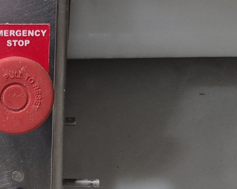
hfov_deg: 22.8
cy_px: 217
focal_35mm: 80
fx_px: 561
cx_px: -5
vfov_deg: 18.3
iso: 500
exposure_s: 1/120
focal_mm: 5.4
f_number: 1.8
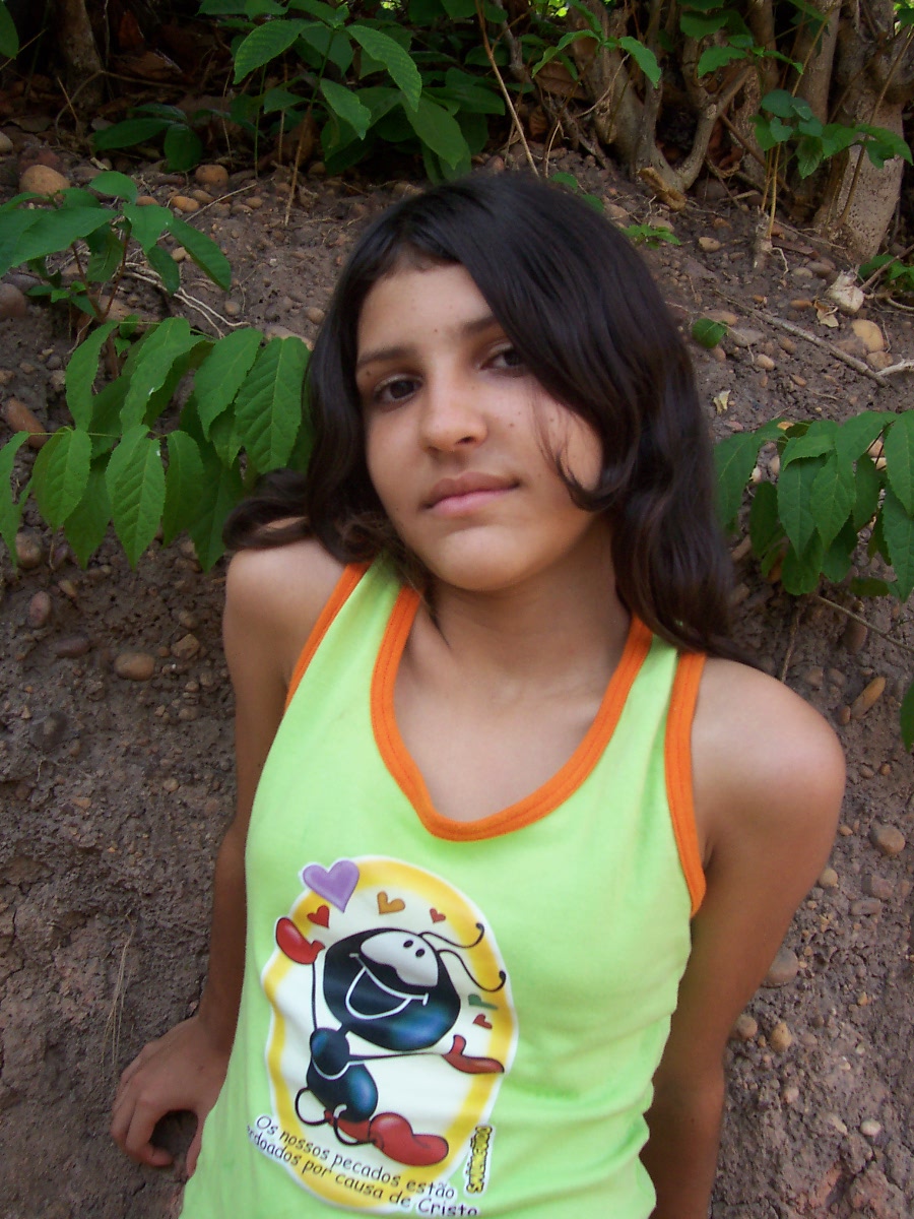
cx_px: 457
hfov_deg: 38.7
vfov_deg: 50.1
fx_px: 1303
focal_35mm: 37
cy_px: 610
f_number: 2.8
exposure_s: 1/250
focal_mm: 5.6
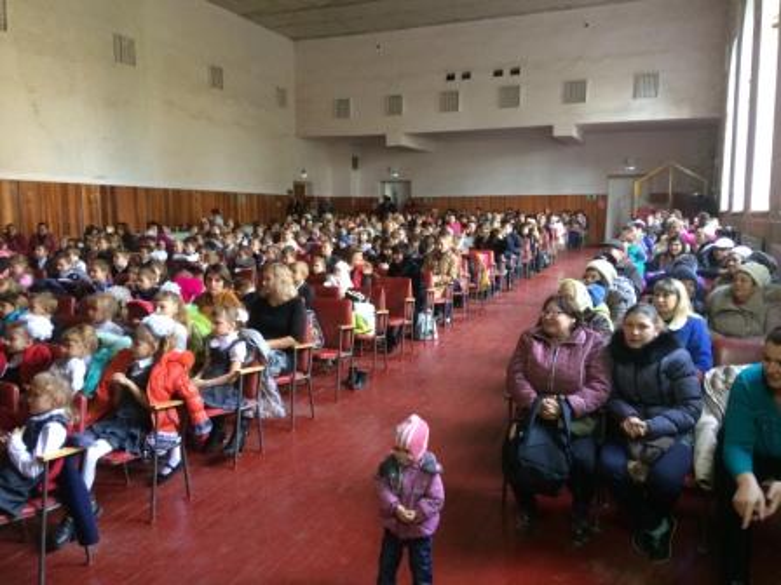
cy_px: 292
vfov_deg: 48.2
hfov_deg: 61.7
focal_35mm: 29
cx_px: 390
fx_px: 654
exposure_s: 1/33
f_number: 2.2
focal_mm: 4.15
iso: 250
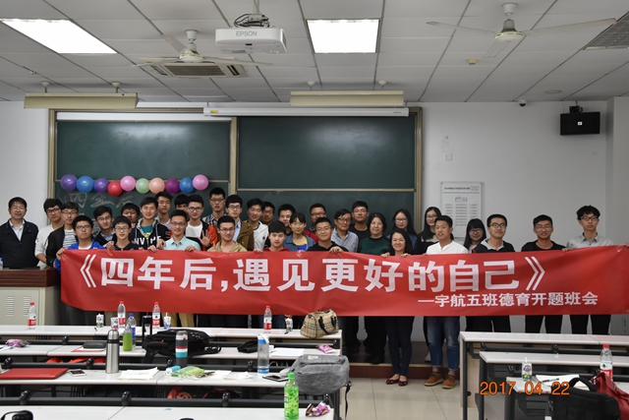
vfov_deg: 31.9
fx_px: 734
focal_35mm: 42
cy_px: 210
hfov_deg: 46.4
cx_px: 314
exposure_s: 1/50
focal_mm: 28
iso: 1800
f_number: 6.3
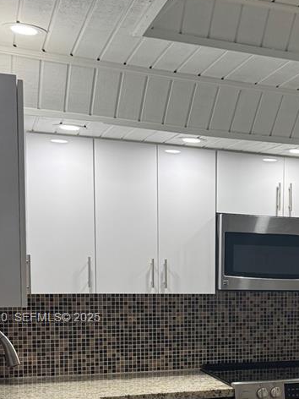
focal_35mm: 61
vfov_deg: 30.9
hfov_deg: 22.7
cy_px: 319
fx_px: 703
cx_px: 324
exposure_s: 1/120
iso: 125
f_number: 1.78
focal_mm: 6.76
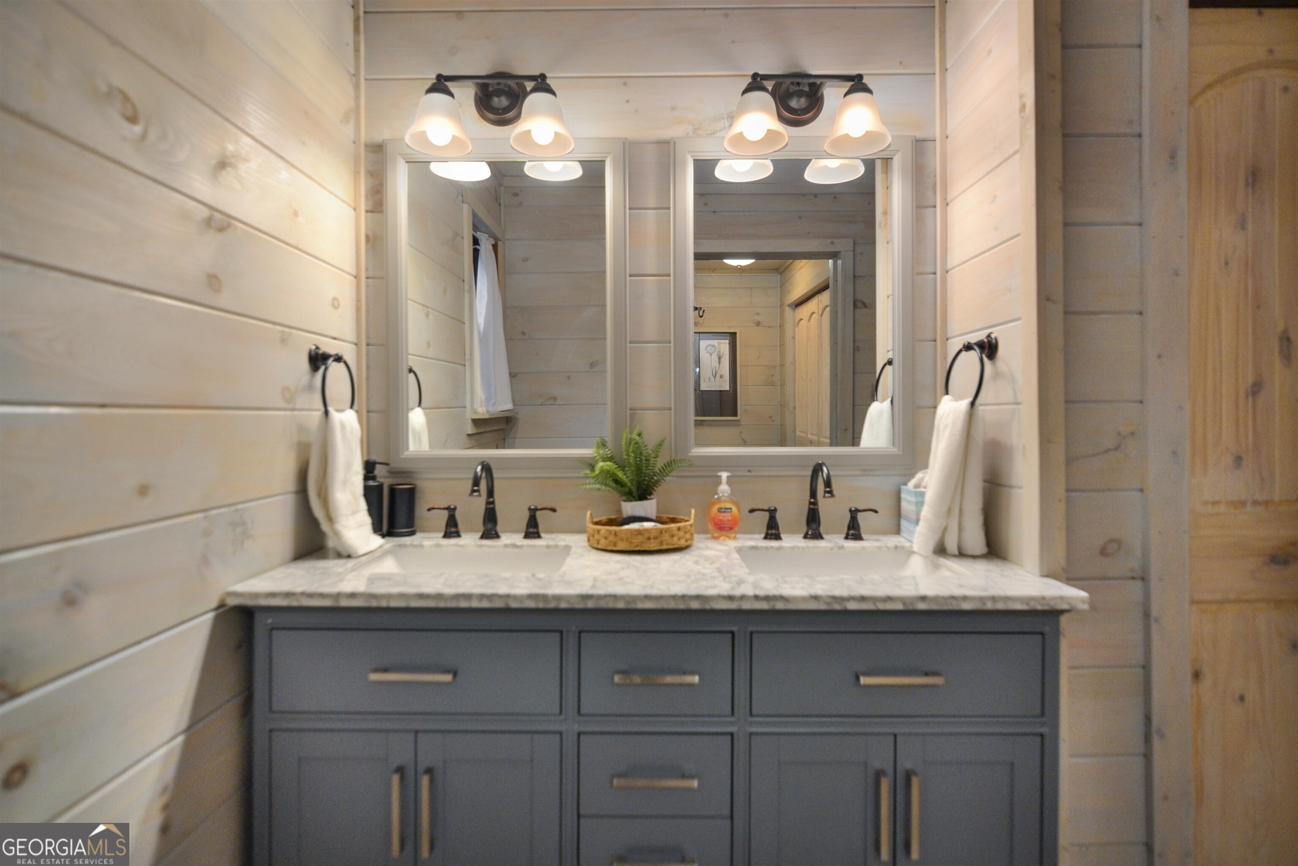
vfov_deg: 72.1
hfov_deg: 95.0
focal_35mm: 16
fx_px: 595
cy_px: 433
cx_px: 649
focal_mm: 11
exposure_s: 1/60
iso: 400
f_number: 3.2
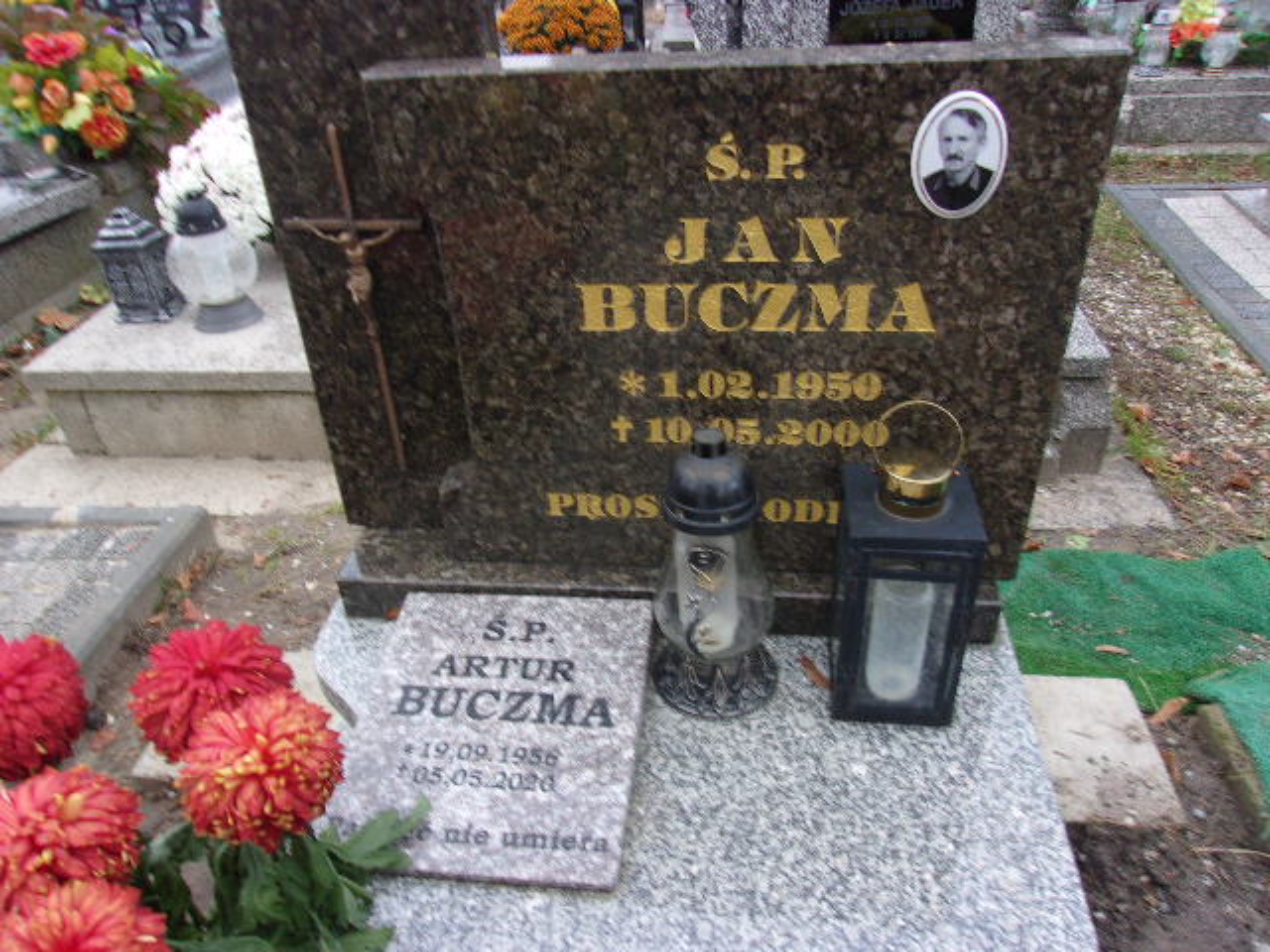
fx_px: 991
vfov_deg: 51.4
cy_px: 476
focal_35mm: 27
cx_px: 635
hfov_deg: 65.3
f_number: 3
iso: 99
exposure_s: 1/34
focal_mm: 4.9
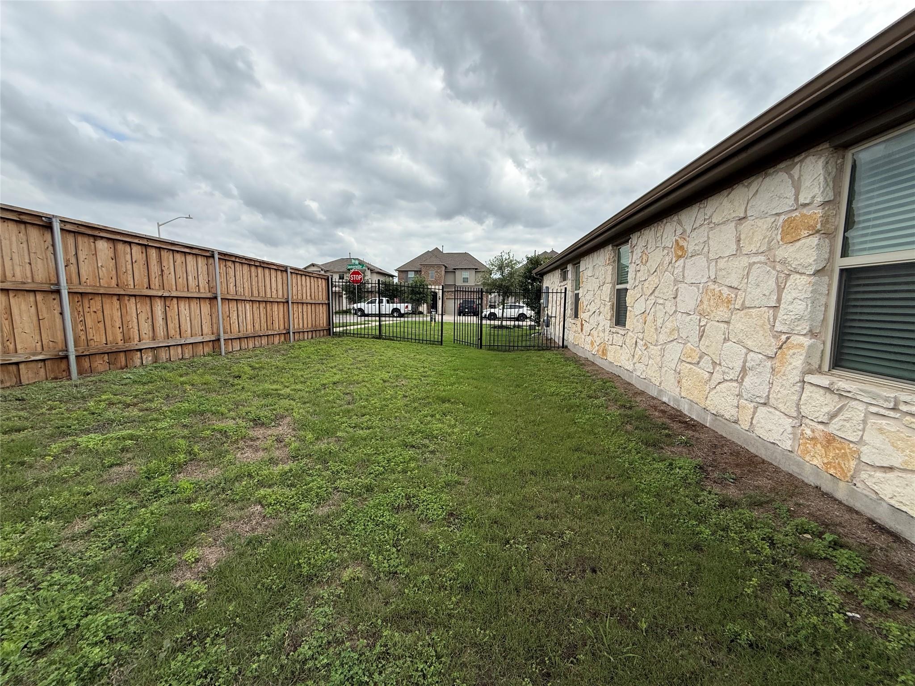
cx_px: 458
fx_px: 370
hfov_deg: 102.1
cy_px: 343
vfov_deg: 85.7
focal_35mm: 14
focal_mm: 2.22
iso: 50
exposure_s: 1/1259
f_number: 2.2
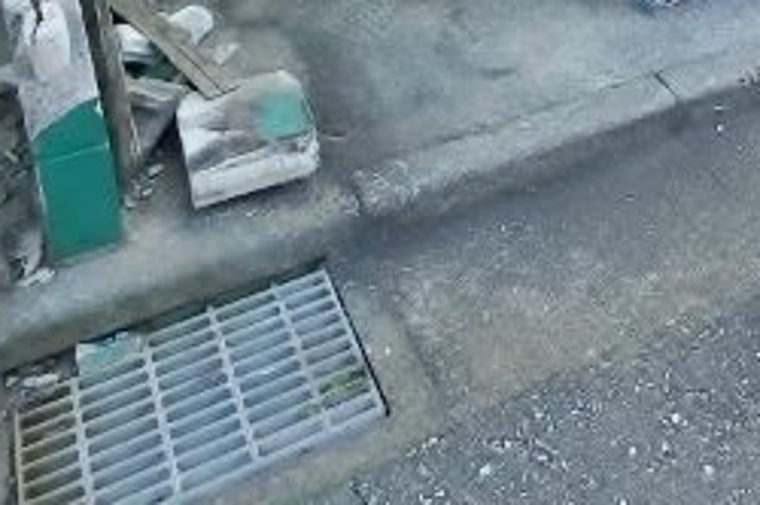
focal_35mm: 56
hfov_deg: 31.7
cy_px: -222
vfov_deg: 21.0
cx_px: 833
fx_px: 1181
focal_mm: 3.7
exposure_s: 1/250
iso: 125
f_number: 3.5
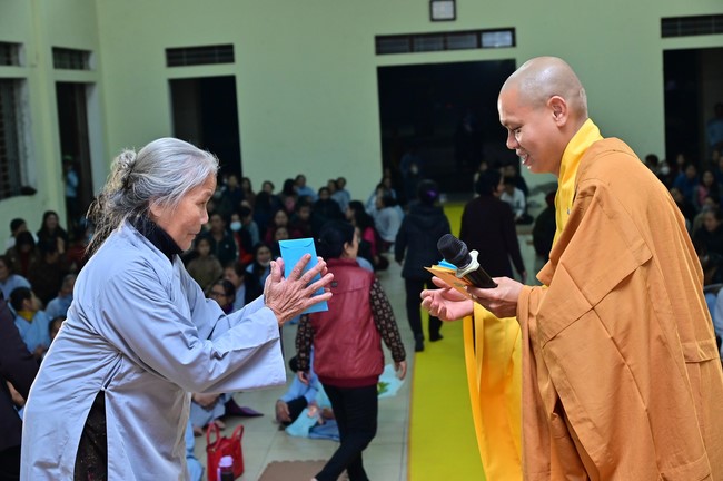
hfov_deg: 32.4
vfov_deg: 21.9
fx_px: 1244
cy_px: 240
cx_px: 362
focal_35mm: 62
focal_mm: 62
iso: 2000
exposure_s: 1/200
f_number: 5.6
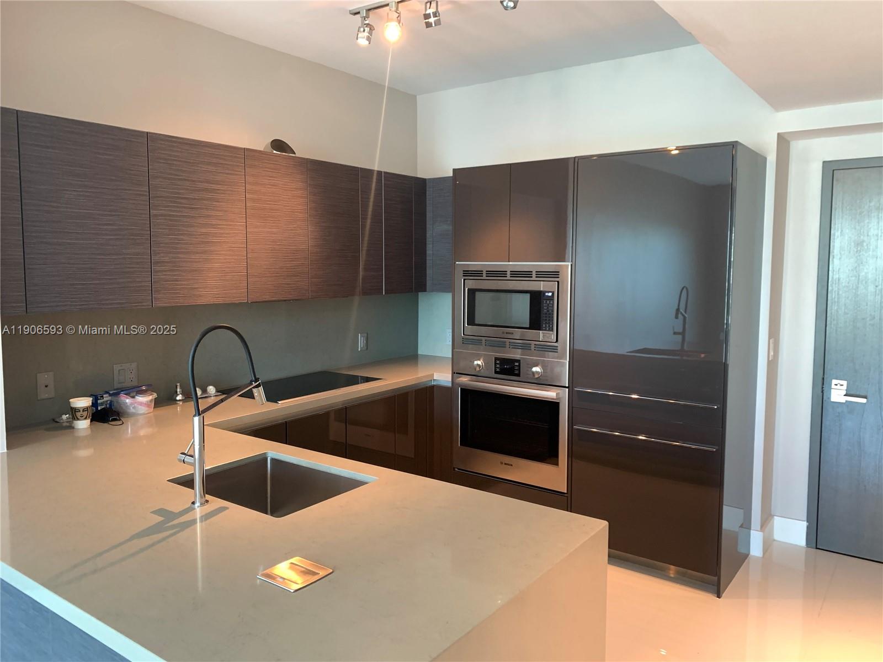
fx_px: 663
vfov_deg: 53.1
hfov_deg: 67.3
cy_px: 331
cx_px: 442
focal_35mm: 26
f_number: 1.8
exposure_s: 1/60
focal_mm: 4.25
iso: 200
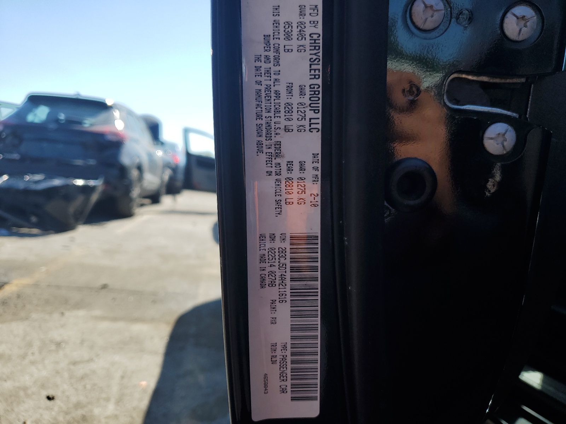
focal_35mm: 26
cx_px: 283
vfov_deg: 53.1
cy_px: 212
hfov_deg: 67.3
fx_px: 425
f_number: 1.5
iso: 50
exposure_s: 1/2000
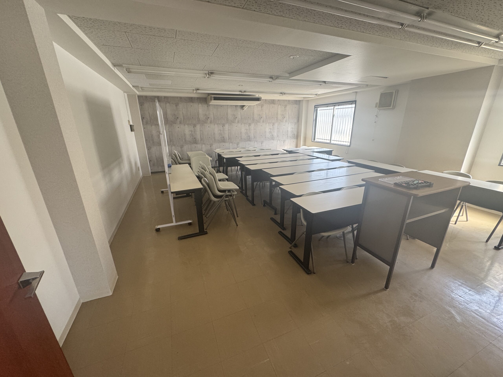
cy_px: 188
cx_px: 252
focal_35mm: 14
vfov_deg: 85.7
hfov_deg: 102.1
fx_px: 203
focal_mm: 2.22
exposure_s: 1/99
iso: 160
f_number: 2.2
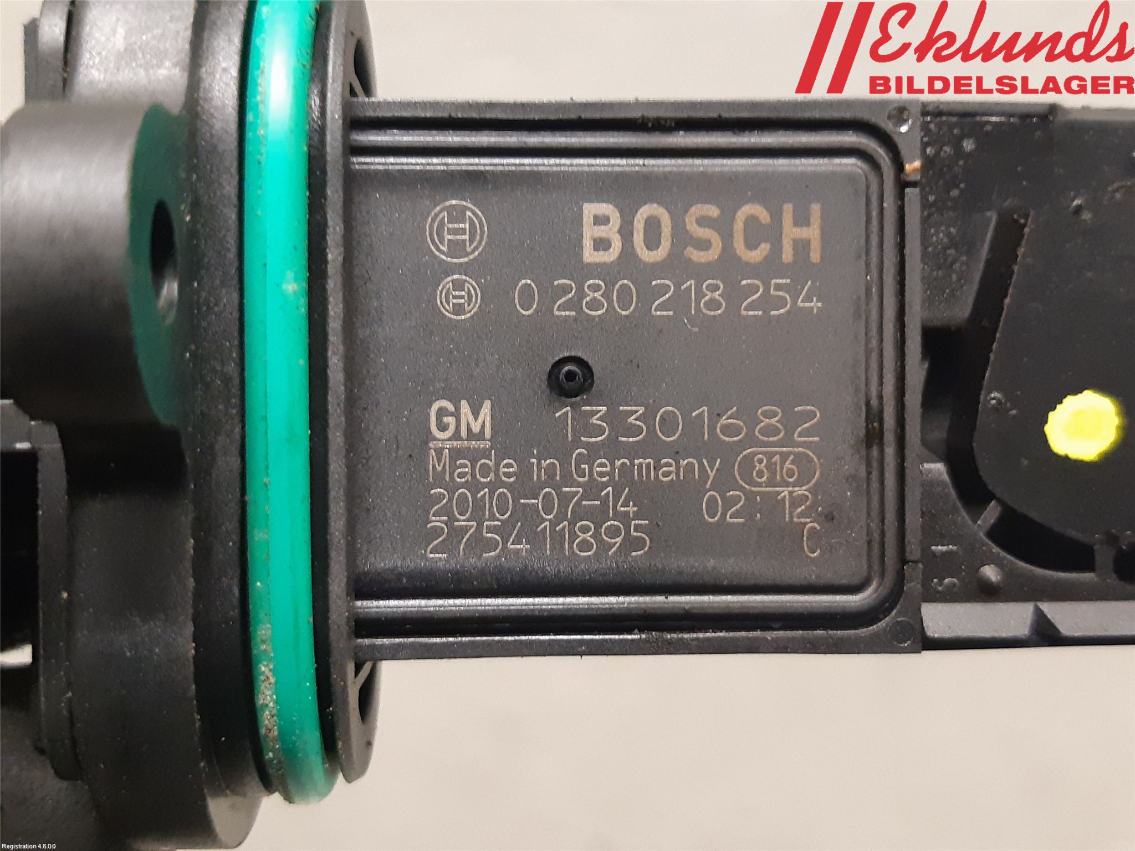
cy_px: 426
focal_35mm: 26
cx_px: 568
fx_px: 852
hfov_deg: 67.3
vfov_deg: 53.1
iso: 320
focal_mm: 3.93
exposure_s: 1/25
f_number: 1.7
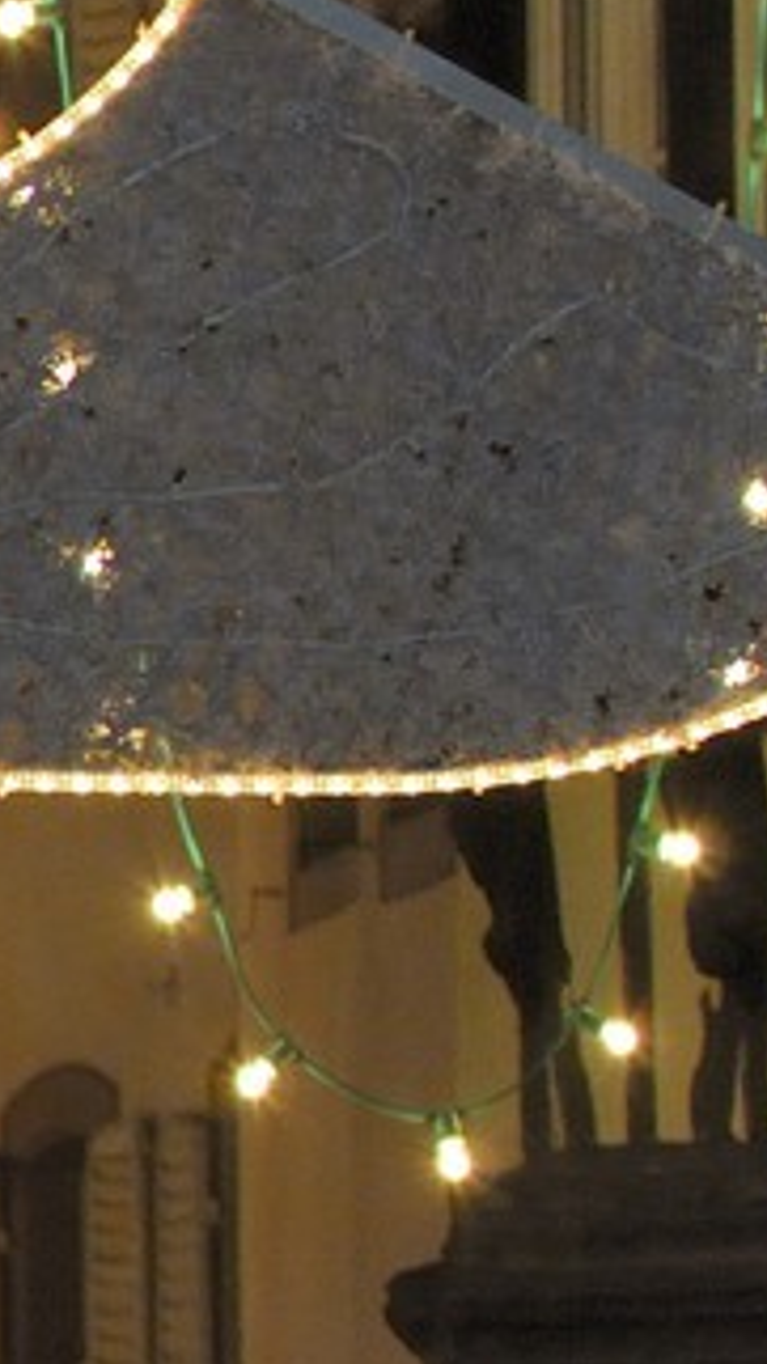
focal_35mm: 546
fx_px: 19752
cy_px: 928
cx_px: -2017
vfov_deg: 4.0
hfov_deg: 2.2
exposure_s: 1/15
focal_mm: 70
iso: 400
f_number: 5
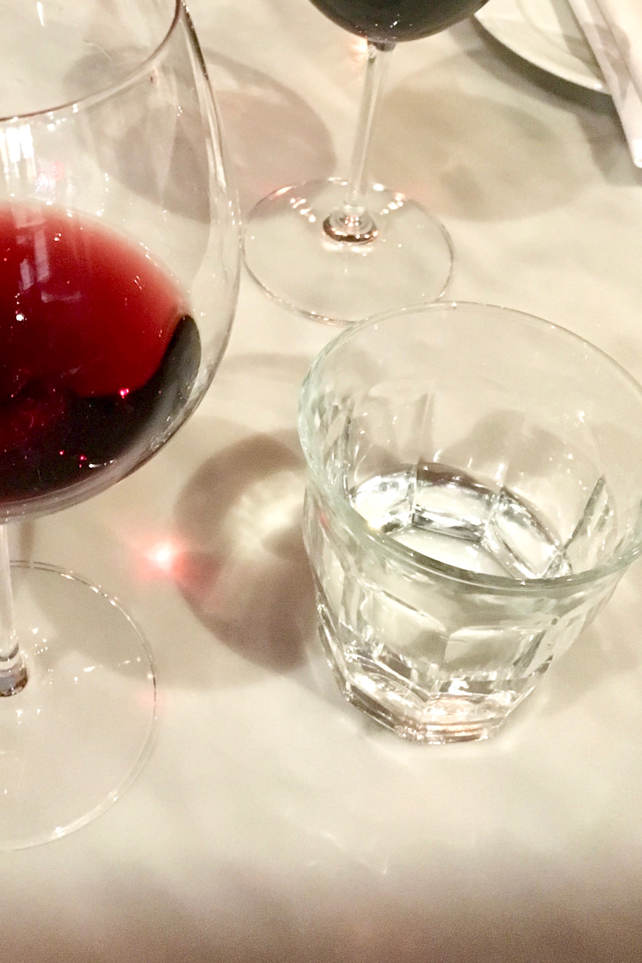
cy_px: 188
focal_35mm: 51
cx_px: 154
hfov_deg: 26.1
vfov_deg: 37.4
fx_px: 1364
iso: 640
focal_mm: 4.15
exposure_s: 1/17
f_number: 2.2
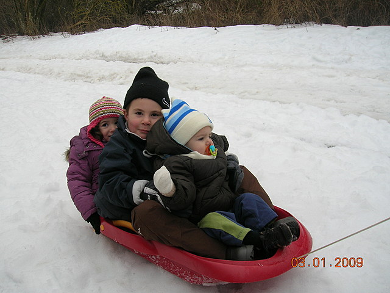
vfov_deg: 41.8
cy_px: 146
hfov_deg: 54.0
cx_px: 195
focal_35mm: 34
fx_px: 383
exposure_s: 1/97
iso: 50
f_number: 4.9
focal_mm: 5.7
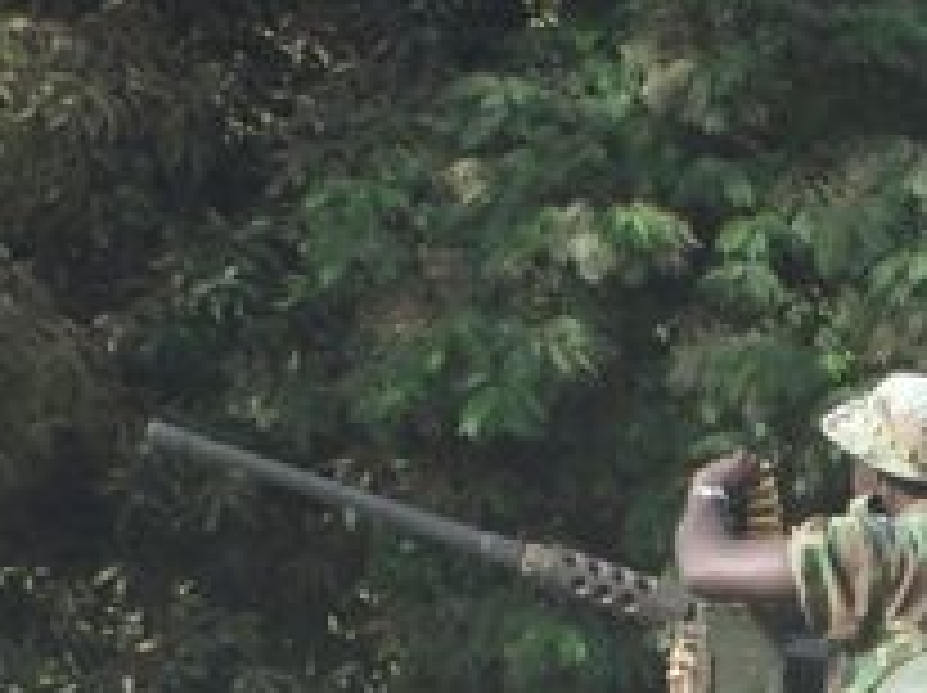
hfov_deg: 5.7
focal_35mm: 345
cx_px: 1116
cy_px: 927
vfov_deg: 4.3
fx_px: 9228
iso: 64
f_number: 3.2
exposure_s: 1/200
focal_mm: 18.5
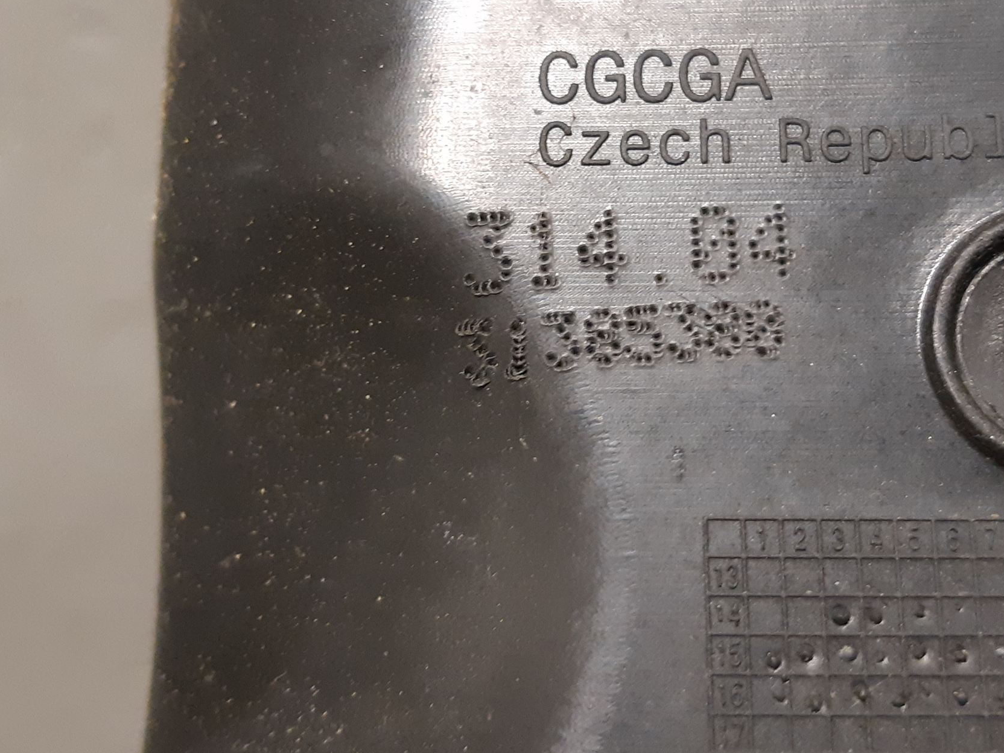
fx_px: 928
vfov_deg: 43.9
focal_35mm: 32
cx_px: 510
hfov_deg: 56.8
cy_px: 294
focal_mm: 3.93
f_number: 1.7
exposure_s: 1/50
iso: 320
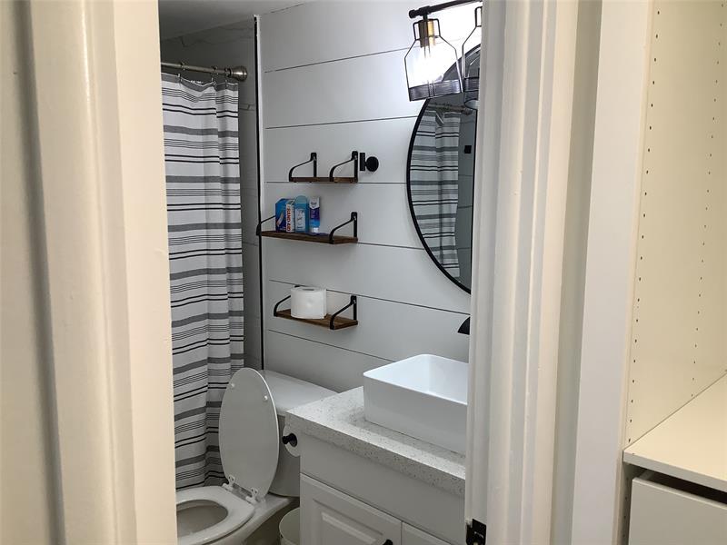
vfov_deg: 45.4
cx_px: 364
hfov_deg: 58.4
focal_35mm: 31
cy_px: 272
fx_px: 651
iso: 80
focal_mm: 3.3
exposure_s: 1/120
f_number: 2.4
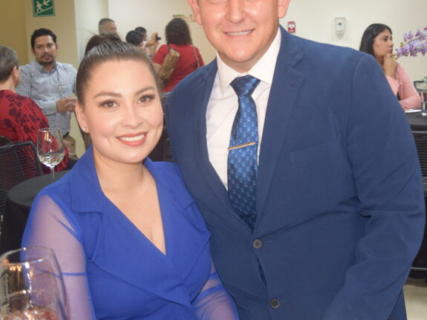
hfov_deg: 32.5
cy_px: 160
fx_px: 726
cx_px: 285
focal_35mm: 59
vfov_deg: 24.9
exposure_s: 1/60
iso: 1000
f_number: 3.8
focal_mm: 23
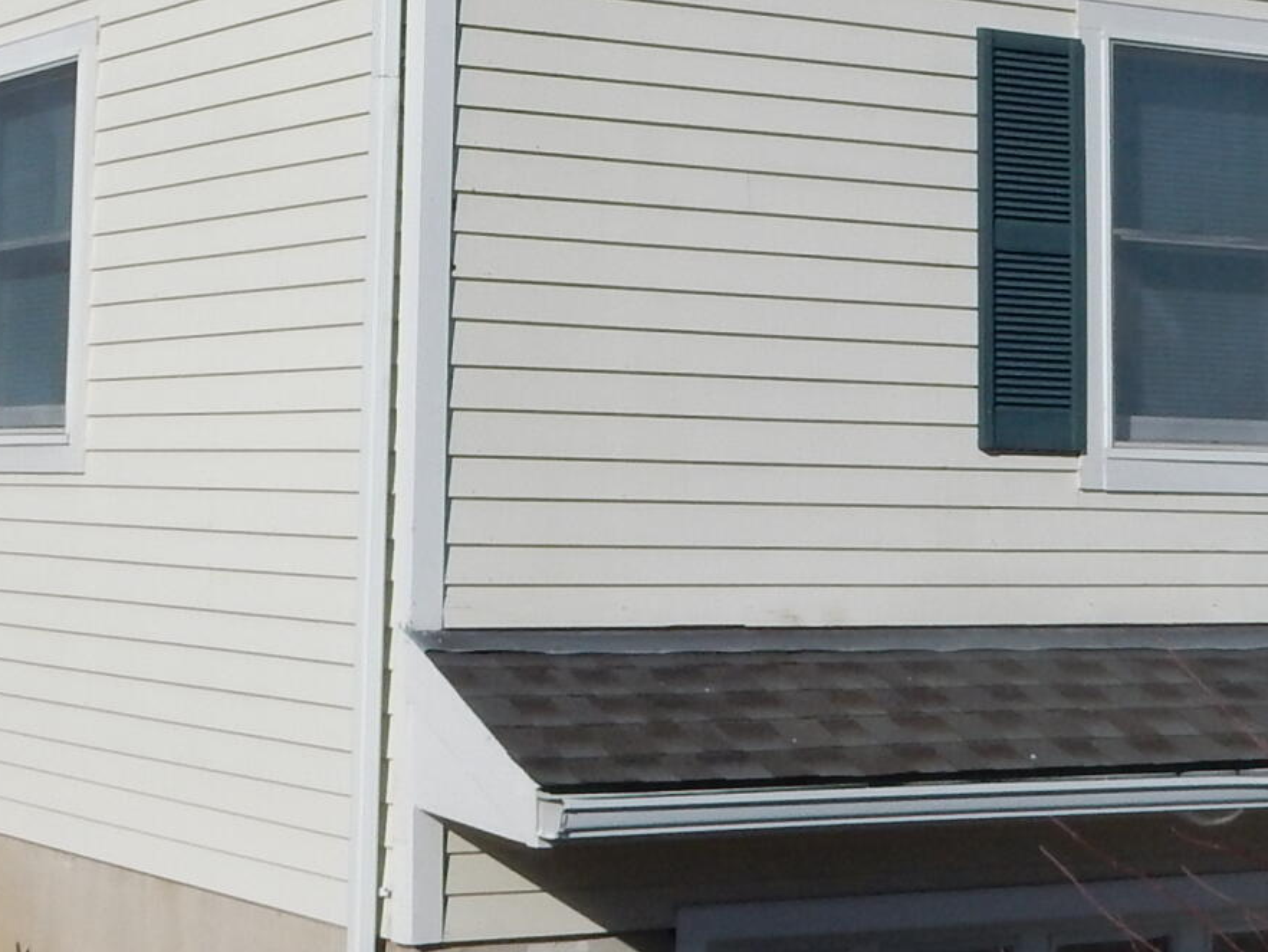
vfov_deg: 17.1
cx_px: 434
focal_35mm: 85
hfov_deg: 22.9
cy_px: 75
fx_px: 3114
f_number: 4.8
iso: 125
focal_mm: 4.5
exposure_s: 1/2000
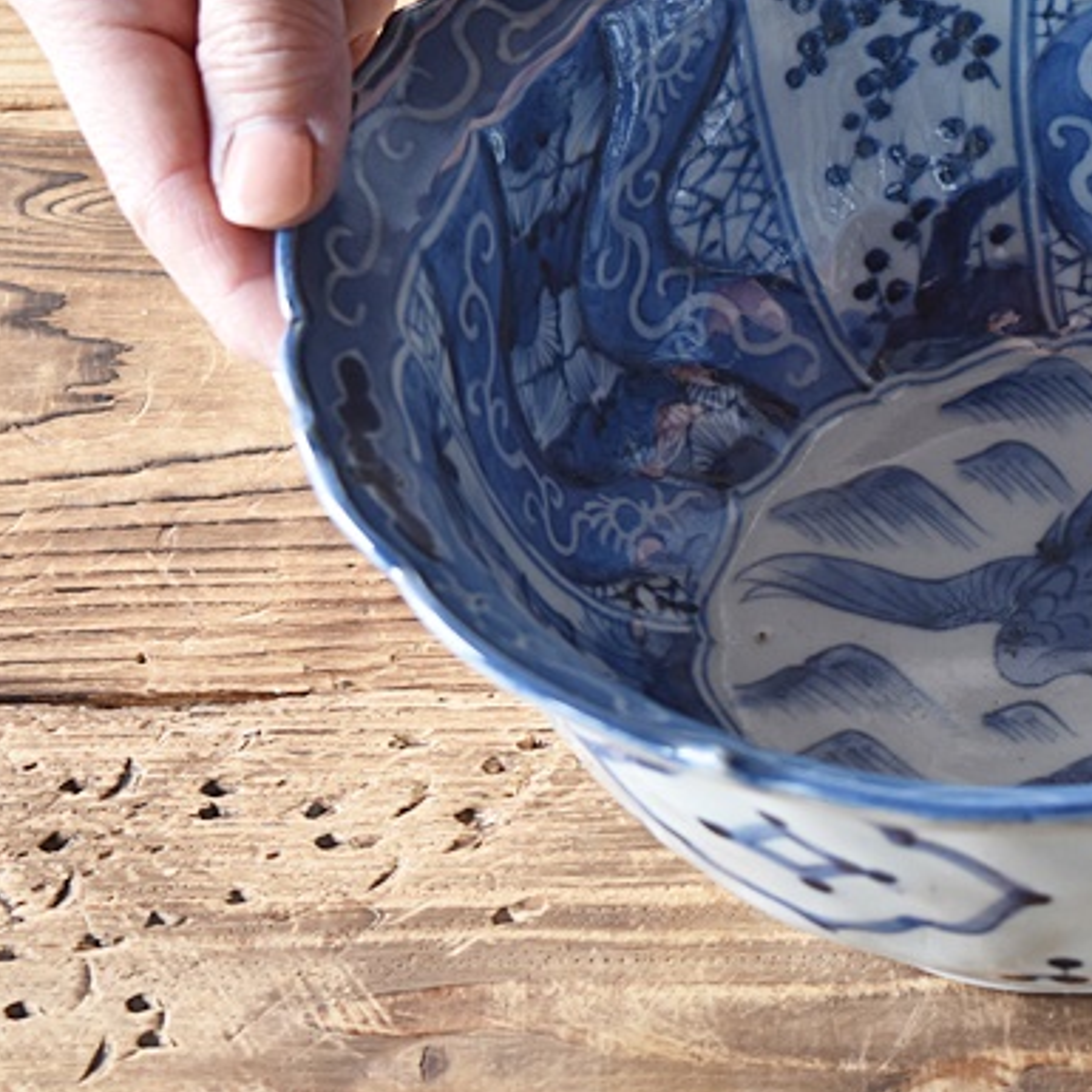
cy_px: 349
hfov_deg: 12.1
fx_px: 5104
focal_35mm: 143
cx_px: 1083
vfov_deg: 12.2
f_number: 5.6
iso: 200
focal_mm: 48
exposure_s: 1/4
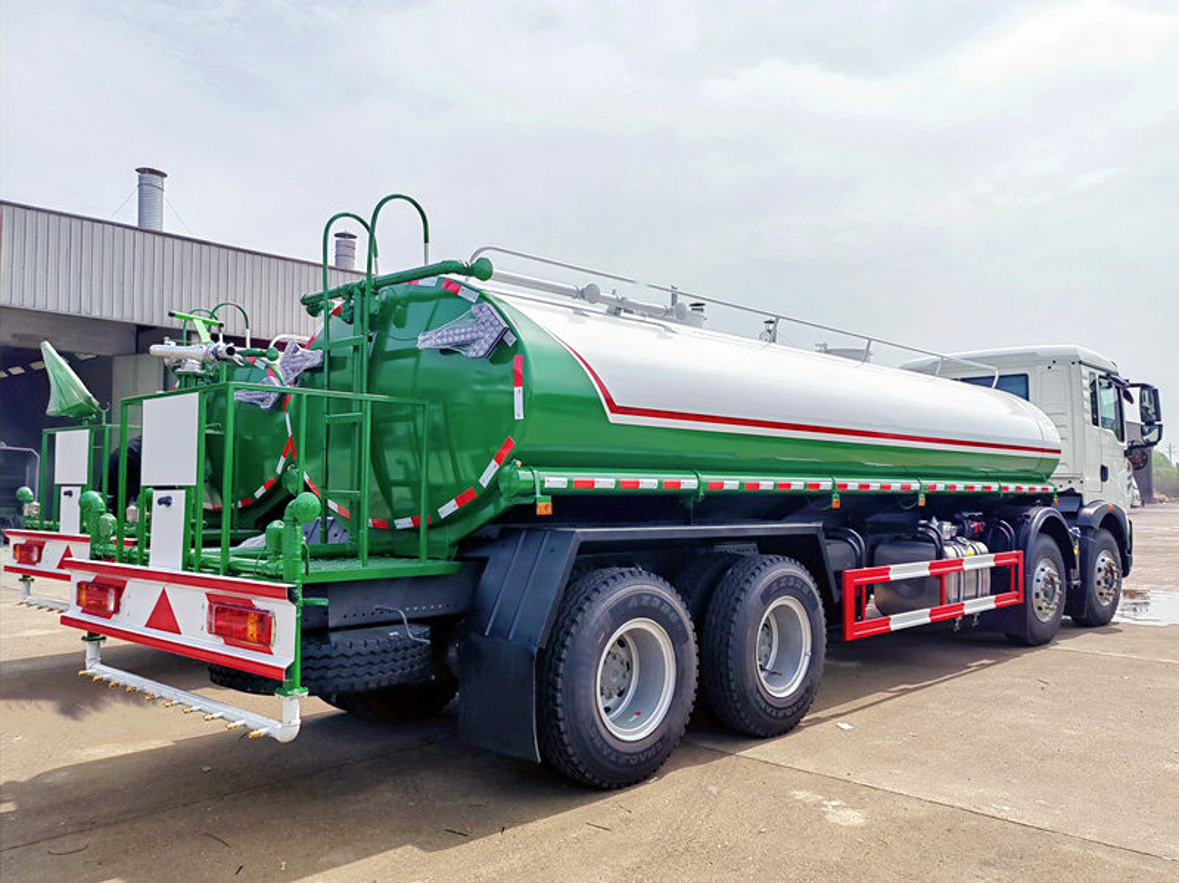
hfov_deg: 65.4
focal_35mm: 27
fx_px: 919
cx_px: 590
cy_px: 442
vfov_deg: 51.3
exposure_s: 1/6536
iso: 50
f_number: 1.9
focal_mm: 5.52
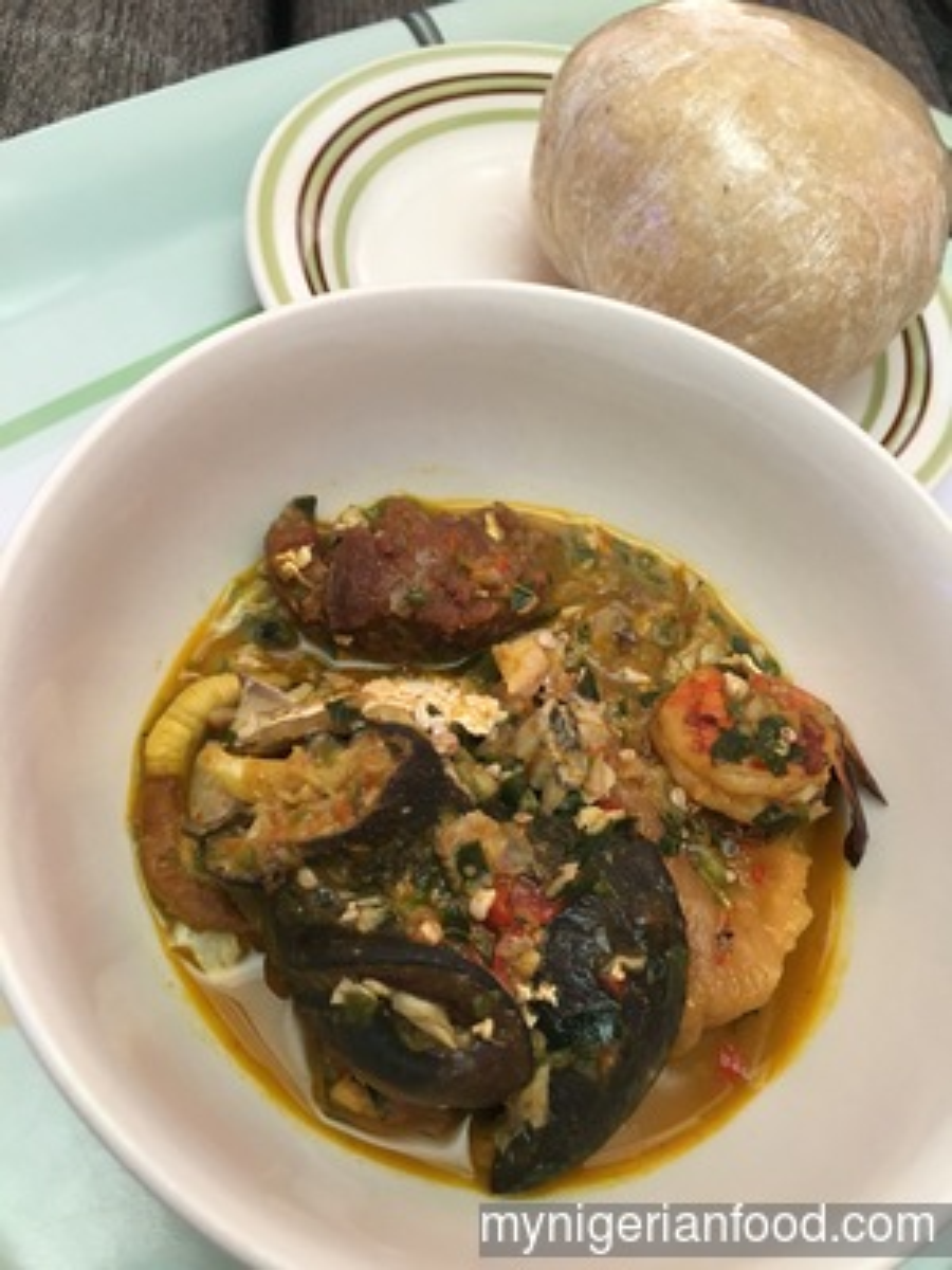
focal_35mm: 29
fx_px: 1063
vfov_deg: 61.7
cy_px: 635
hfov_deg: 48.2
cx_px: 476
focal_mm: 4.15
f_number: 2.2
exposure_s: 1/17
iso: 200
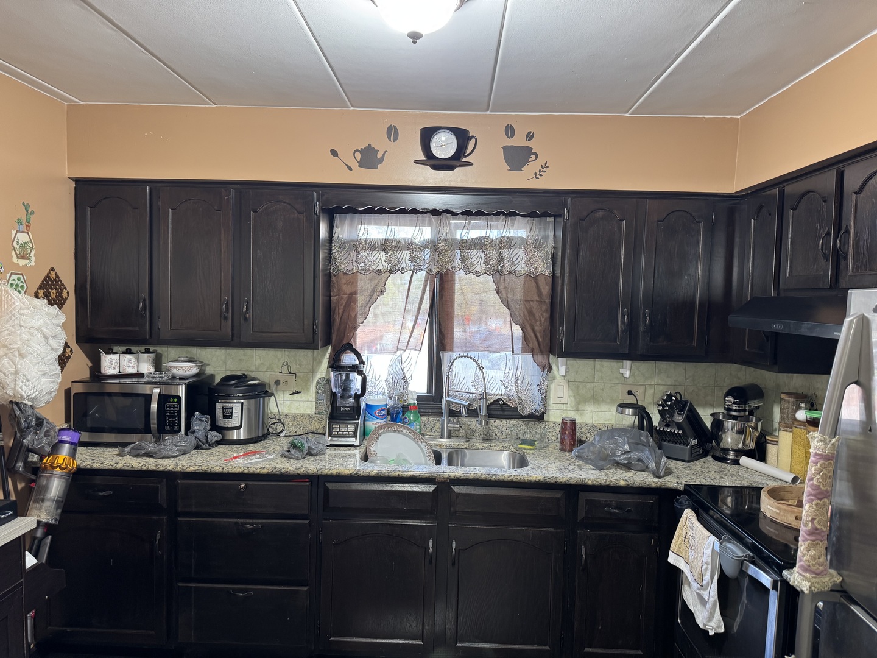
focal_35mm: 24
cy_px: 329
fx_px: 608
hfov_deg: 71.6
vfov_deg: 56.8
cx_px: 438
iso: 125
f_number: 1.78
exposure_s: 1/60
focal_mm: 6.76
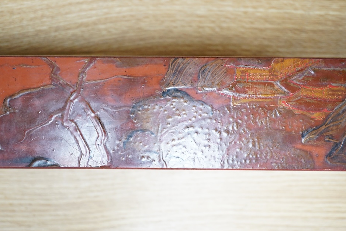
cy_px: 110
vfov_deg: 25.0
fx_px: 519
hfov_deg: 36.9
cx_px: 187
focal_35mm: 54
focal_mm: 30
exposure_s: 1/160
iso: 2500
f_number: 5.6
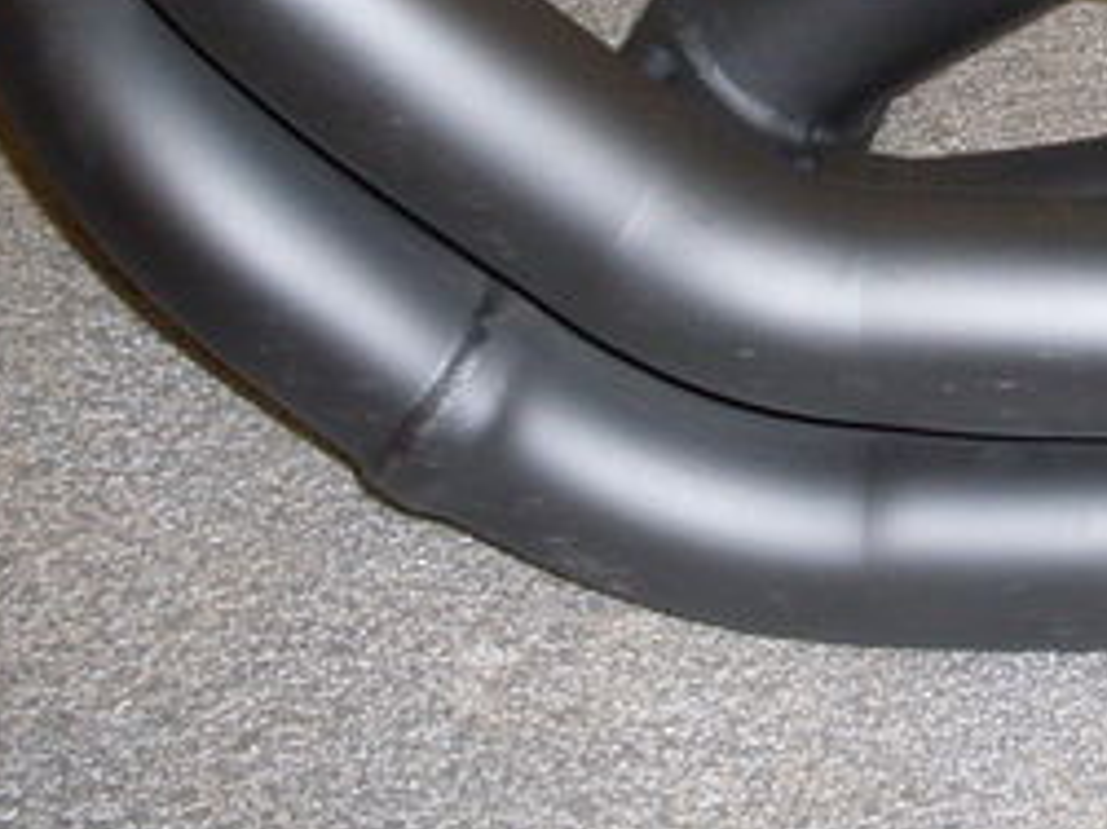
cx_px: 1213
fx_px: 3101
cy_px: -62
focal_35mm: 97
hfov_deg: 19.4
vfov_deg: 14.9
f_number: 2.8
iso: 100
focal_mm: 6.3
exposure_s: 1/45
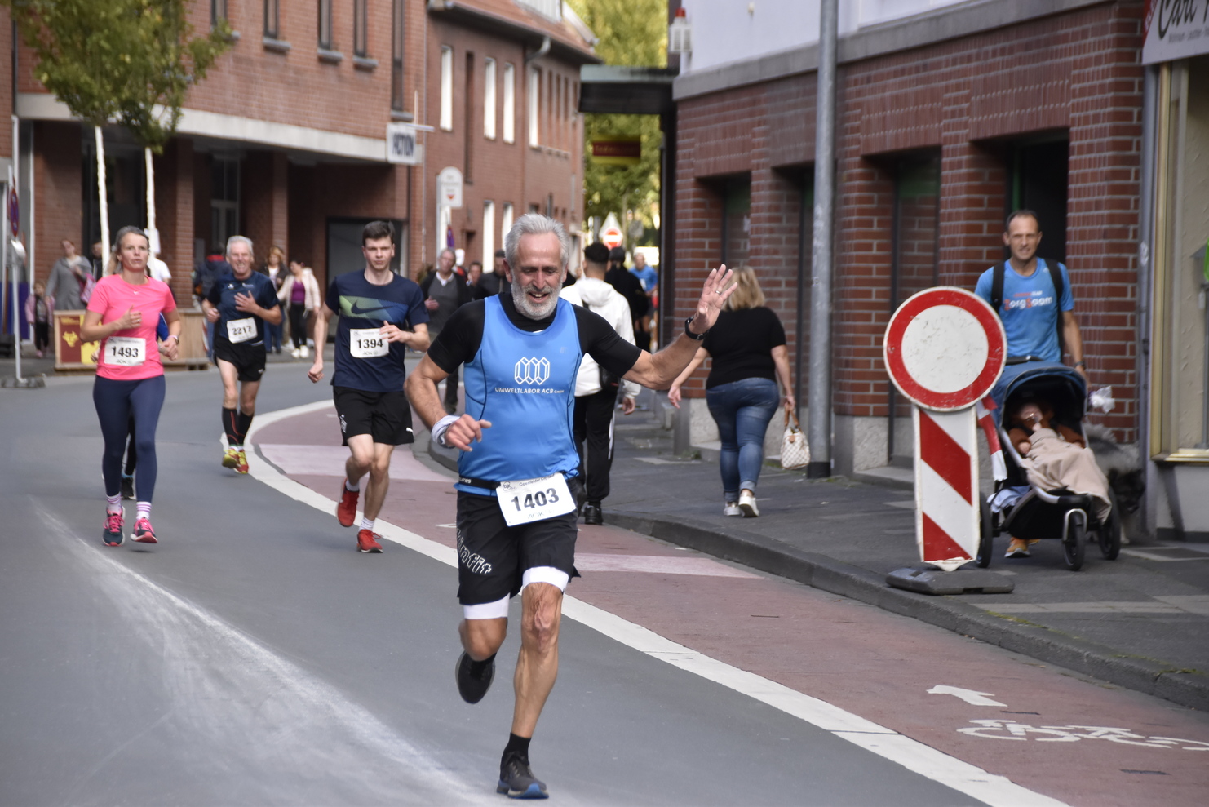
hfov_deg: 10.5
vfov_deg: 7.0
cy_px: 404
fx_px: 6550
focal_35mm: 195
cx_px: 604
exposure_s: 1/800
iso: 800
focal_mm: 130
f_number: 6
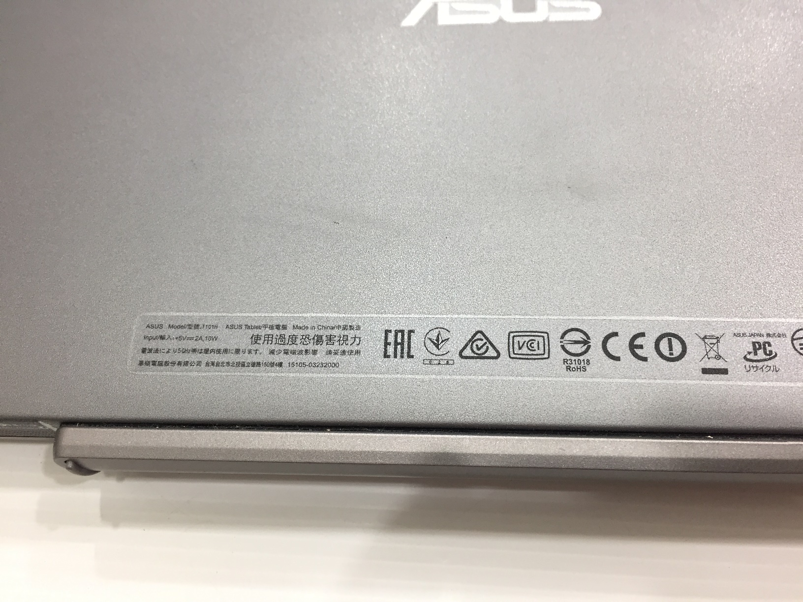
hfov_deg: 61.7
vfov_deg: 48.2
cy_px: 301
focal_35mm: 29
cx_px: 402
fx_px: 673
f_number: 2.2
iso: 80
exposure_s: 1/33
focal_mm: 4.15
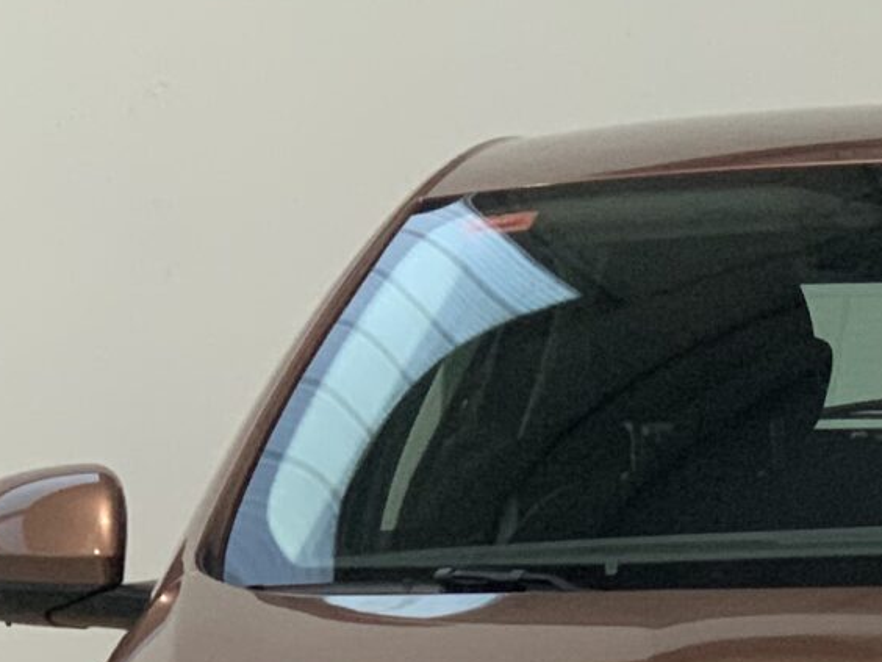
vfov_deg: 6.2
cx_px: 981
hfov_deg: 8.3
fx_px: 6013
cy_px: 984
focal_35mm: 236
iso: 500
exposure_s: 1/60
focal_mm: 6
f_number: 2.4
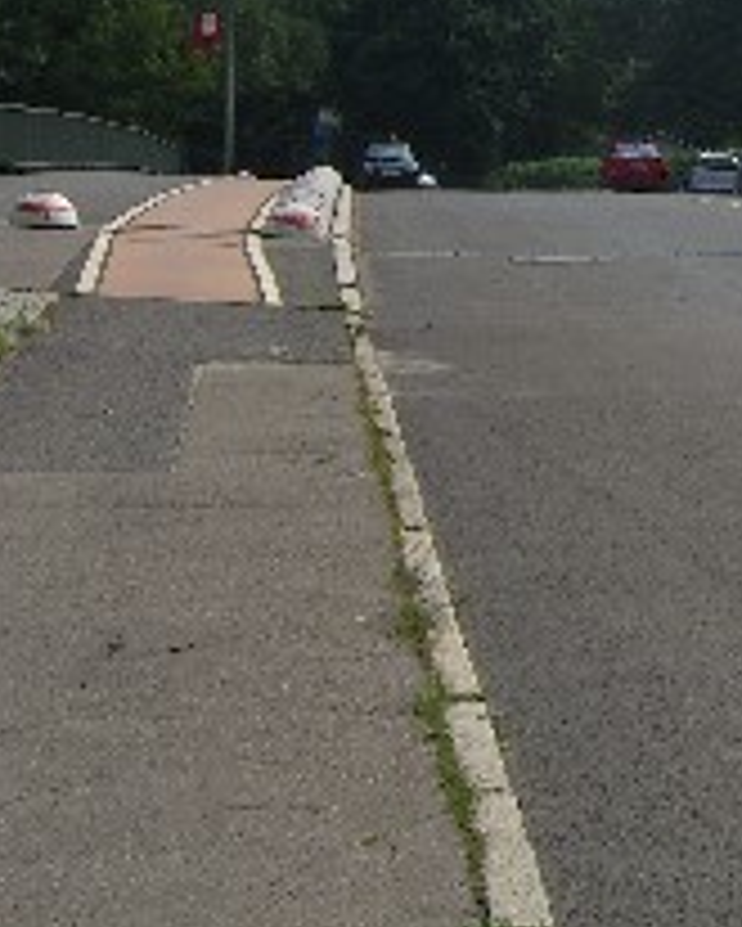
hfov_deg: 14.2
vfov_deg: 18.0
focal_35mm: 105
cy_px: 88
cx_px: 902
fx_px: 2880
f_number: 8
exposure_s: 1/250
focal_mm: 7.9
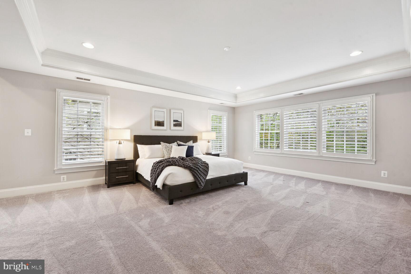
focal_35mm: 14
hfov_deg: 104.3
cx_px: 206
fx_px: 160
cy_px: 137
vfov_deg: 81.2
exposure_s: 1/13
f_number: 8
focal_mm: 14
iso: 200
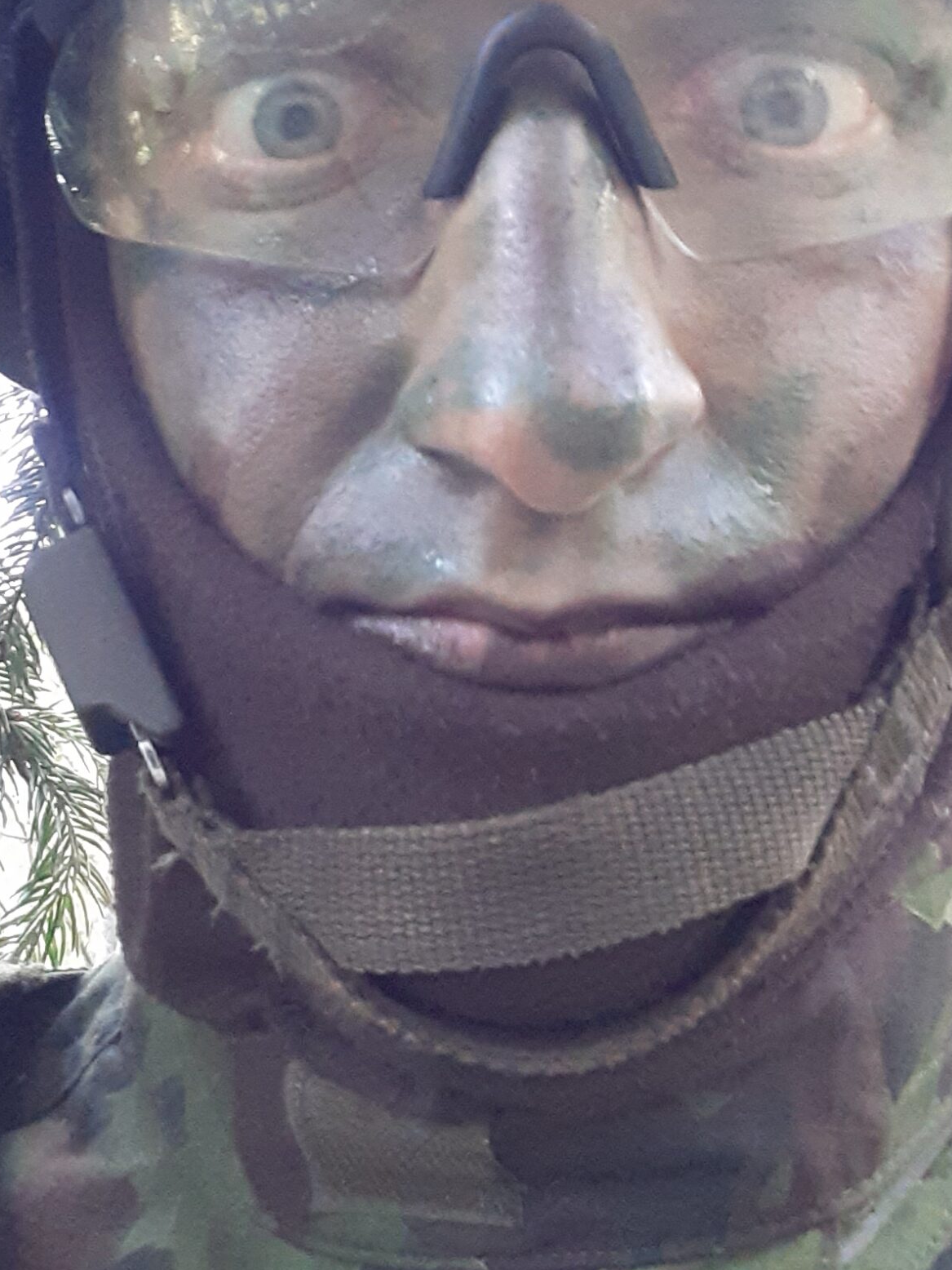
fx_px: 1870
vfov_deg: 36.2
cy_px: 242
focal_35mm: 51
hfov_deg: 28.5
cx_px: 528
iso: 500
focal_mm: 2.61
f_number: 2
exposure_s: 1/20
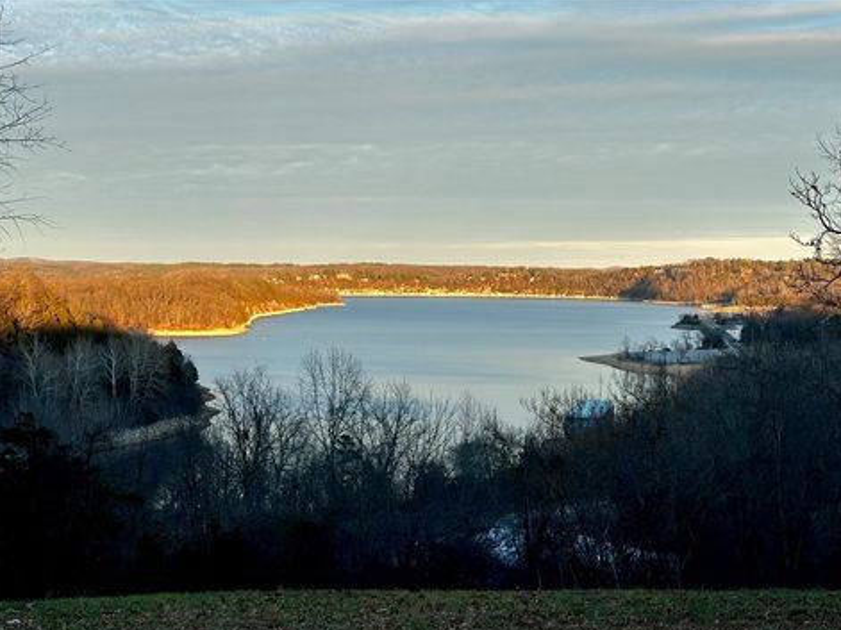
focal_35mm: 51
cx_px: 432
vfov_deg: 28.5
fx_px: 1239
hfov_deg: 37.5
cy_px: 333
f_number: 1.78
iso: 64
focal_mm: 6.86
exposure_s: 1/1019
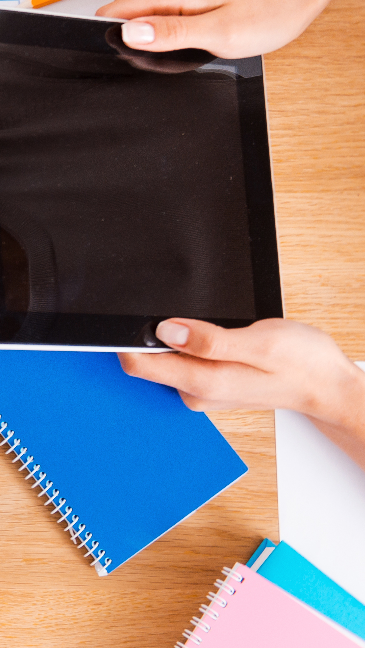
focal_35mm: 141
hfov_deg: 7.7
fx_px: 2426
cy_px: 176
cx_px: -662
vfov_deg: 15.2
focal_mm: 42
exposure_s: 1/160
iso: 160
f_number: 4
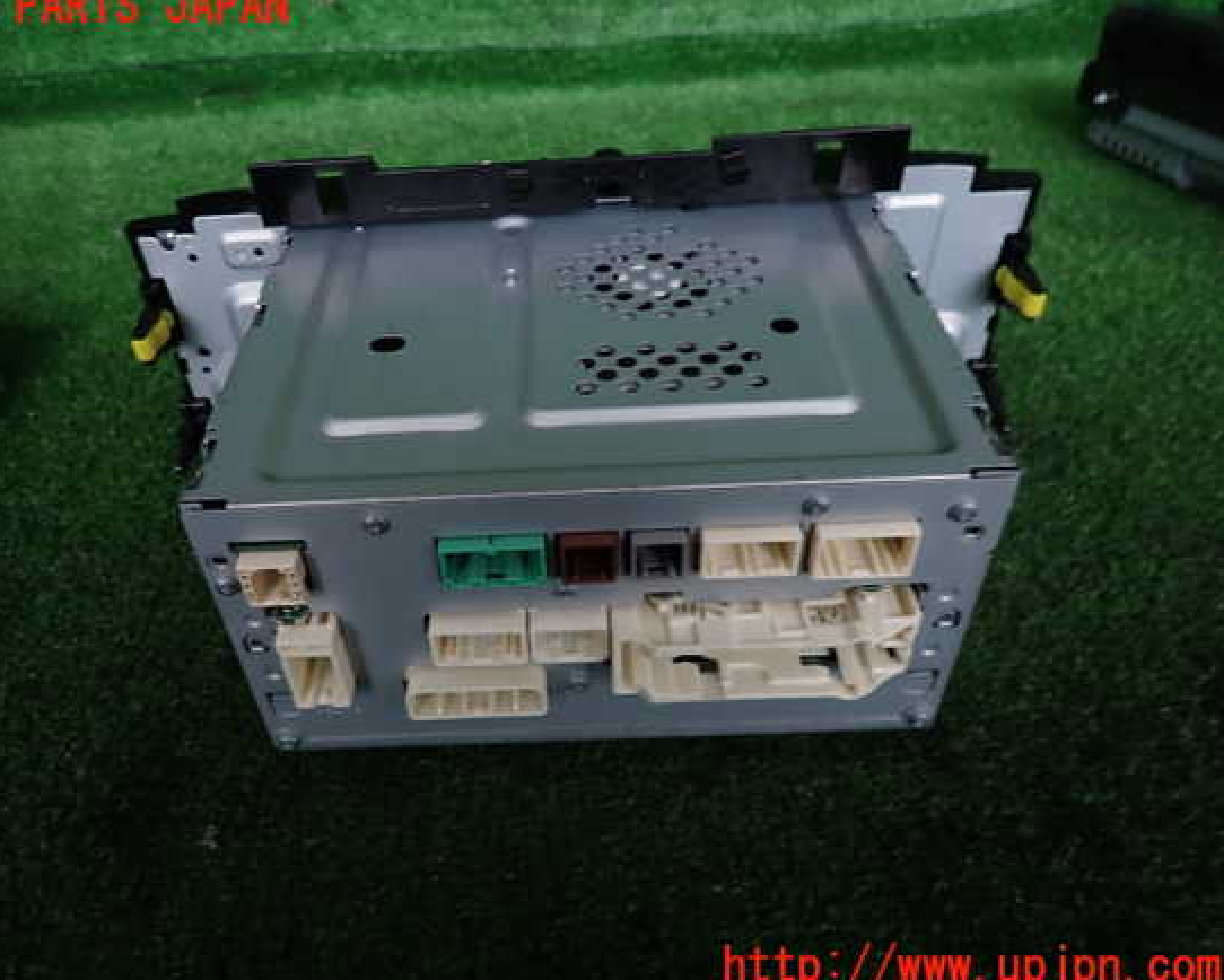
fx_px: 978
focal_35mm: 27
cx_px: 556
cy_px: 488
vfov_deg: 53.2
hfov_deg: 63.9
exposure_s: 1/60
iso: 160
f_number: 2
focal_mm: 4.5
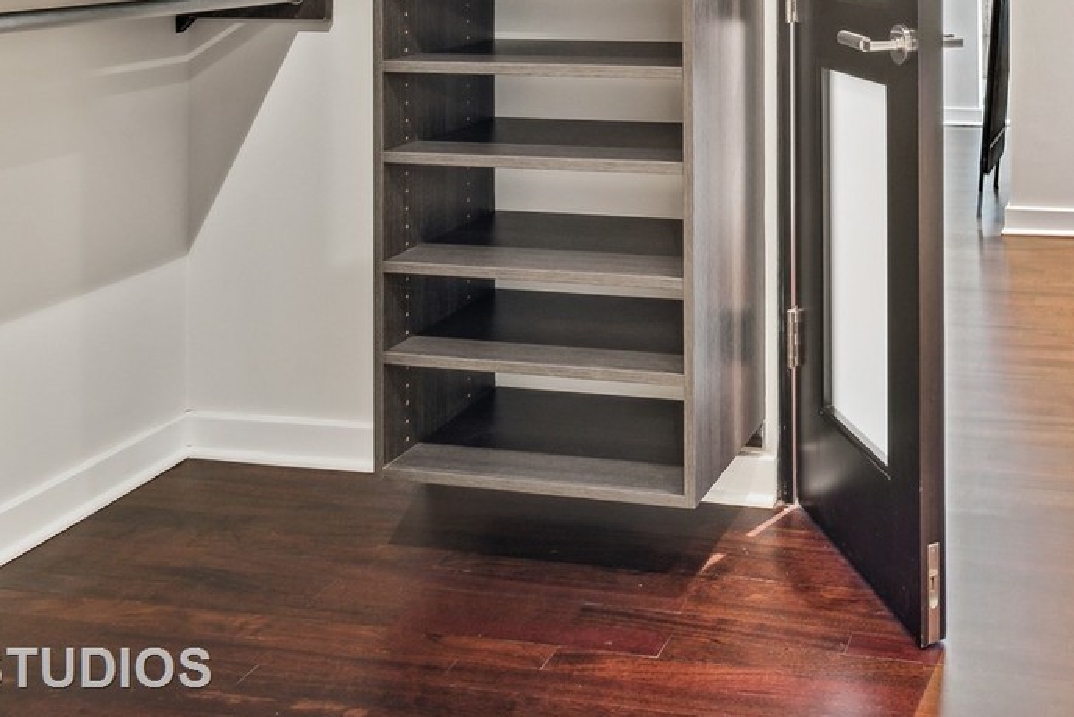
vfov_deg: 29.8
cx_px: 912
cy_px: -89
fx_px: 1194
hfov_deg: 45.1
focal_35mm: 40
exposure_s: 1/1.67
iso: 400
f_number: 8
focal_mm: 17
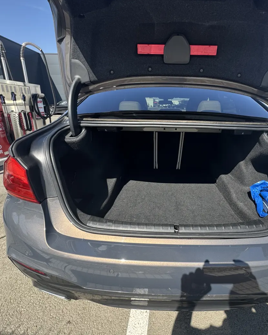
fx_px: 188
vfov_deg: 83.3
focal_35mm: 19
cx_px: 160
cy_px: 168
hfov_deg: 70.2
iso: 40
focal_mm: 2.22
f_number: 2.2
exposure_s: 1/317
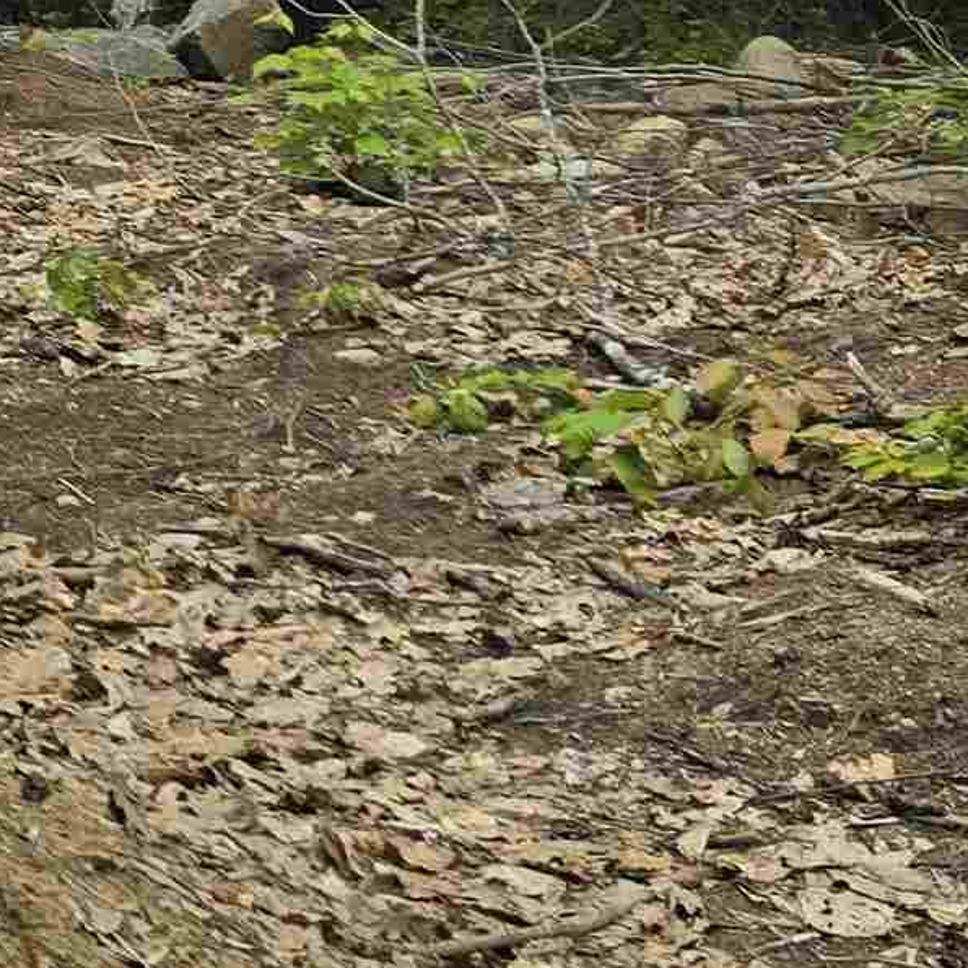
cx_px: -1360
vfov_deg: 15.8
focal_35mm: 105
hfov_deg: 12.8
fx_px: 3322
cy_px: -288
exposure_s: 1/227
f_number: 1.7
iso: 12
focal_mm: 6.3
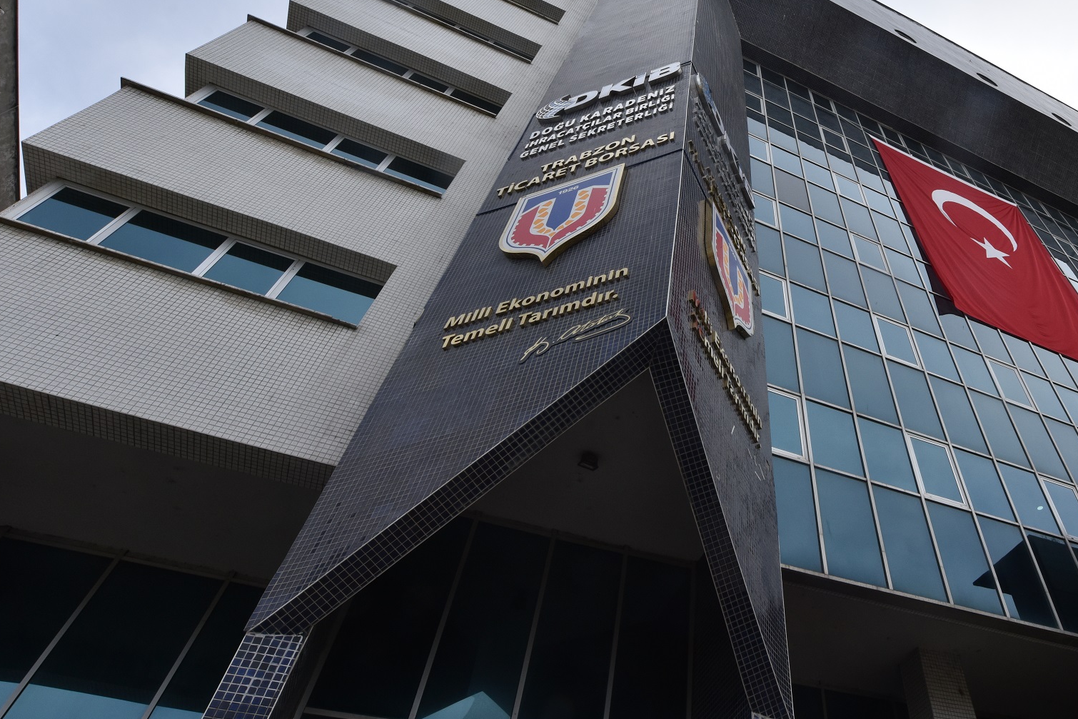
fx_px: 689
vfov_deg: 55.1
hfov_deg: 72.2
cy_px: 332
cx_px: 772
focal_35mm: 23
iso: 400
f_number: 13
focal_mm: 14
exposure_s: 1/640
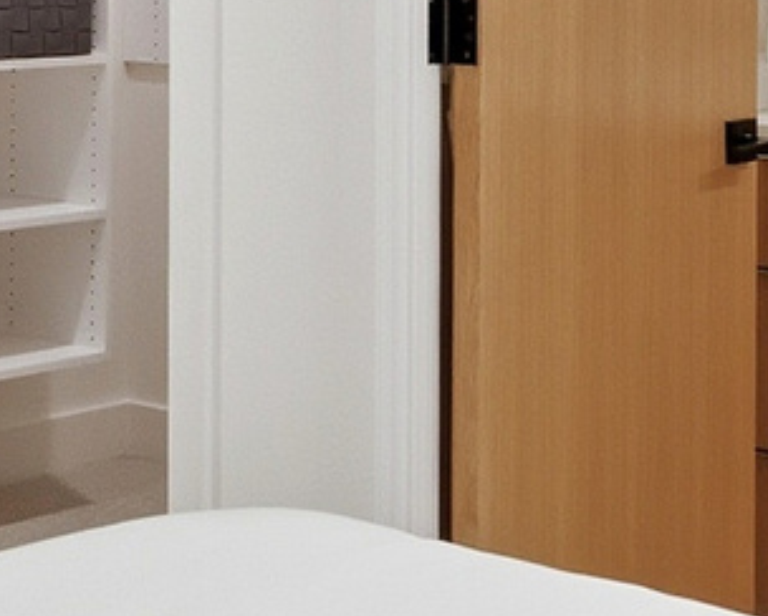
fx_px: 2370
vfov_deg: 14.3
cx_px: -298
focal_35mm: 104
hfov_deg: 17.0
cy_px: -133
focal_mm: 16.5
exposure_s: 1/500
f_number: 8
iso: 800
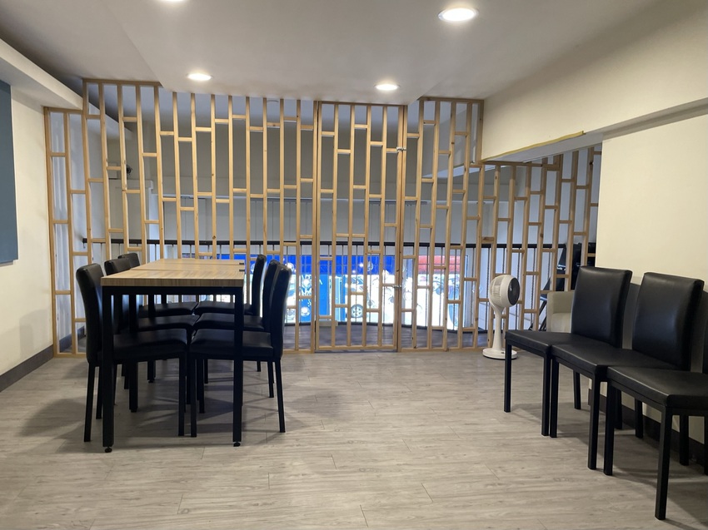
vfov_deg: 53.0
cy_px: 265
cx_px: 354
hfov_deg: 67.3
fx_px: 532
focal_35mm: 26
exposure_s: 1/60
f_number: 1.6
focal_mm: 4.2
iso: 125
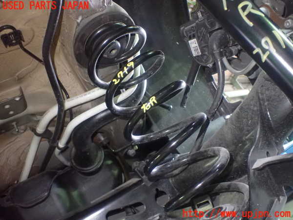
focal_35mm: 30
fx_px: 254
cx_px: 146
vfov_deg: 46.8
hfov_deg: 60.0
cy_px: 110
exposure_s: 1/30
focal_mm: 5.4
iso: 1600
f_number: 2.3
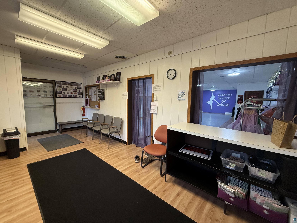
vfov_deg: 85.7
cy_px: 112
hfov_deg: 102.1
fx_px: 120
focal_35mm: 14
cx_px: 148
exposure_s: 1/120
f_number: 2.2
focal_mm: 2.22
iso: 320
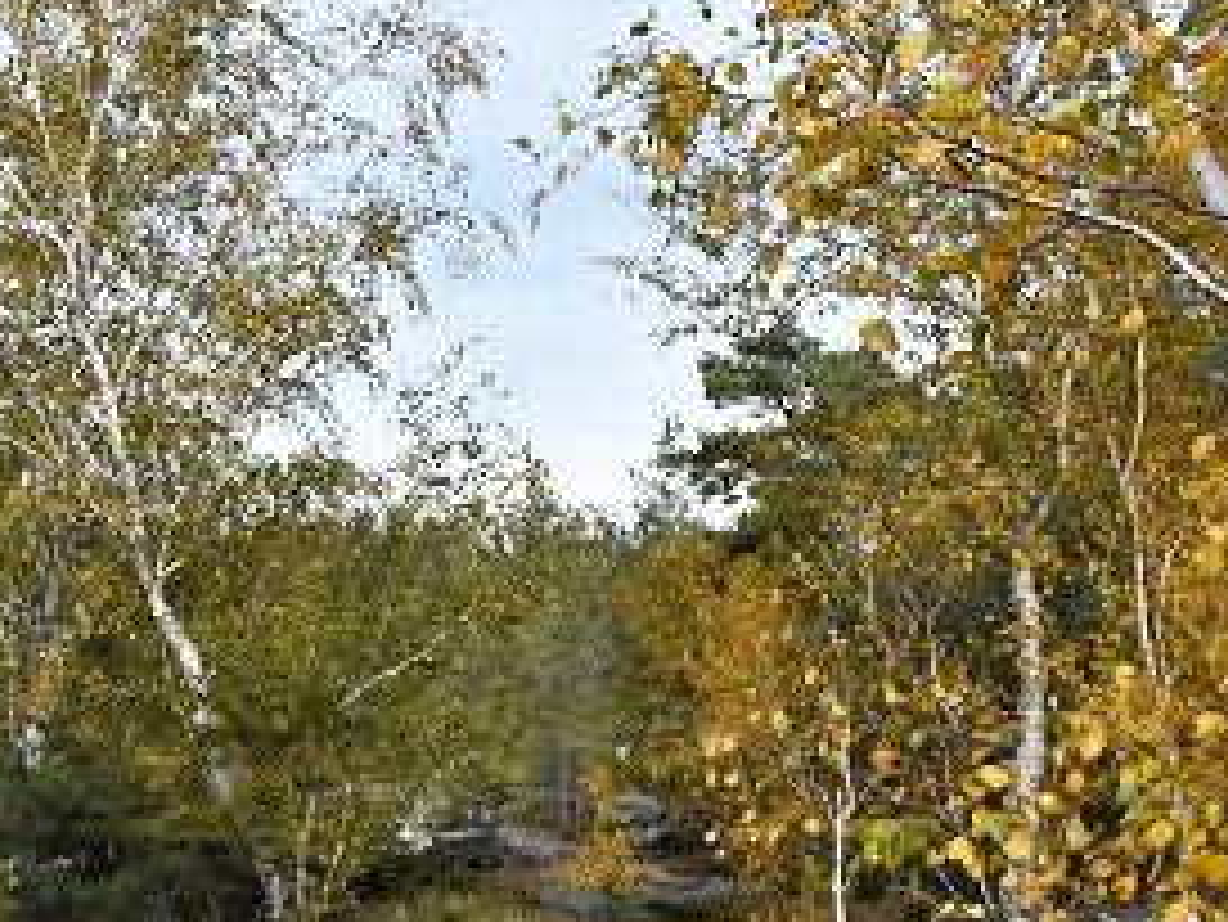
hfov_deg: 33.1
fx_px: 2023
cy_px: 819
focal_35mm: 57
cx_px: 306
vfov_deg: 25.0
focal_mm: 18
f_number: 11
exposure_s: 1/8000
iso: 5600
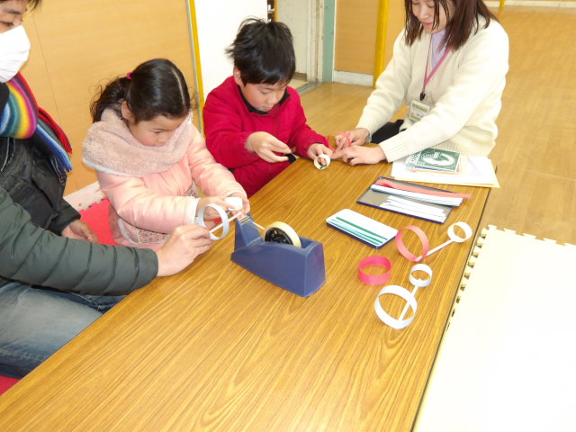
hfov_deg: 65.3
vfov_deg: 51.4
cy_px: 216
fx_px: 449
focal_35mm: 27
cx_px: 288
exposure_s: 1/60
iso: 299
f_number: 3
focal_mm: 4.9
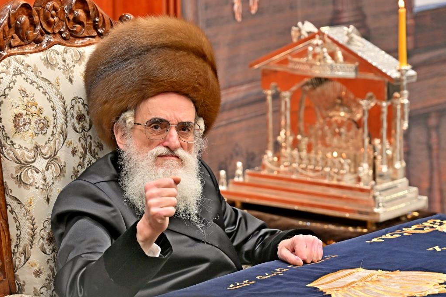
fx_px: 2243
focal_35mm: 181
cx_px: 223
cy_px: 148
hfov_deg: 11.4
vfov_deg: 7.6
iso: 640
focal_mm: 120
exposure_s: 1/200
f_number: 4
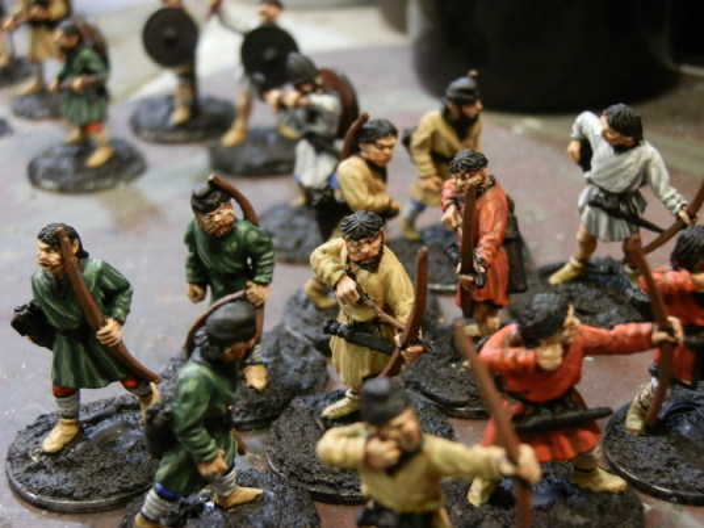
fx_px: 1241
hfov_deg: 31.7
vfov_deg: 24.0
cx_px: 352
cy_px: 264
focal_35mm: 61
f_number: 3.7
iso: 200
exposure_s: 1/8
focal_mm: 10.99
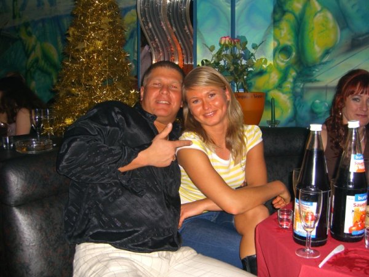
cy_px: 138
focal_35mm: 38
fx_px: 405
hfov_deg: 49.0
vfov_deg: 37.7
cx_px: 184
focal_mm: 7.9
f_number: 2.8
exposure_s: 1/60
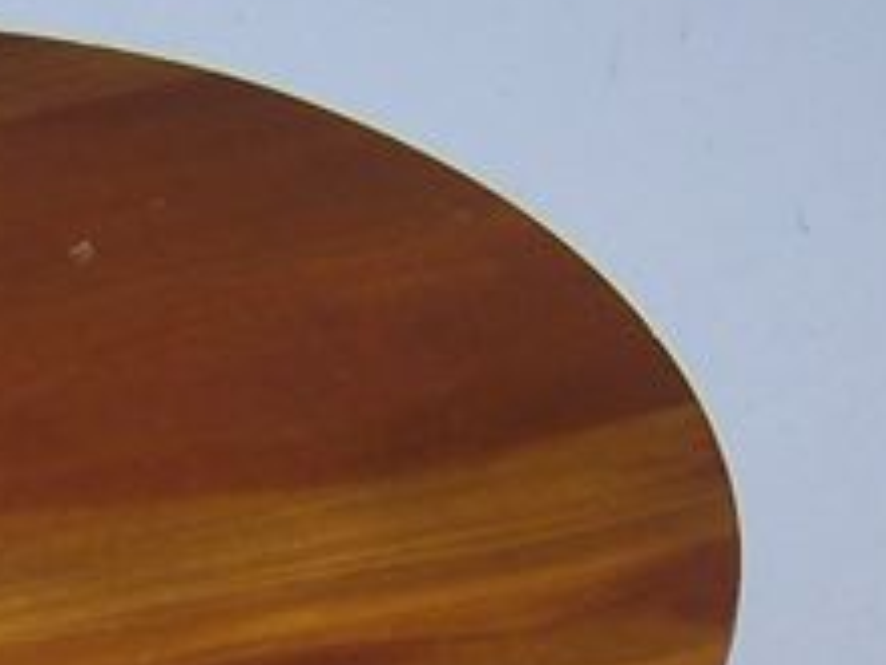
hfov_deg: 11.9
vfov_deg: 8.6
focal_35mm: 164
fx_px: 4198
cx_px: -12
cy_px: 1253
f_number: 2.8
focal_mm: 6.2
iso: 80
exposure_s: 1/60
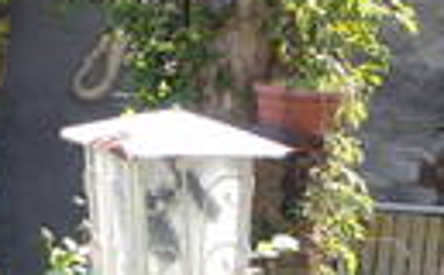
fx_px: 4480
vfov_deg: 3.5
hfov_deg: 5.6
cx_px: -86
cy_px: 358
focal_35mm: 371
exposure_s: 1/125
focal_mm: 20.5
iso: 100
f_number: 3.5
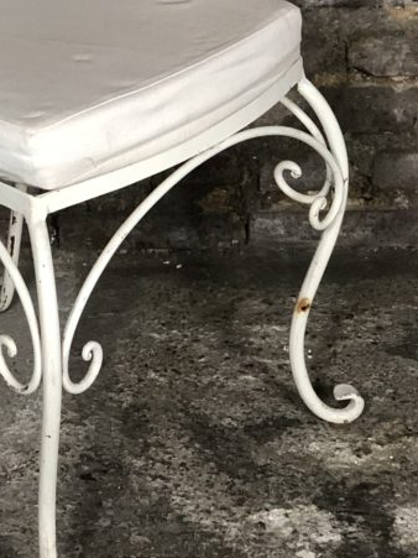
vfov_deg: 16.4
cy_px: 41
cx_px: -38
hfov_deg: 12.3
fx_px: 1901
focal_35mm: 118
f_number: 2.4
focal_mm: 6
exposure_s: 1/33
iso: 125
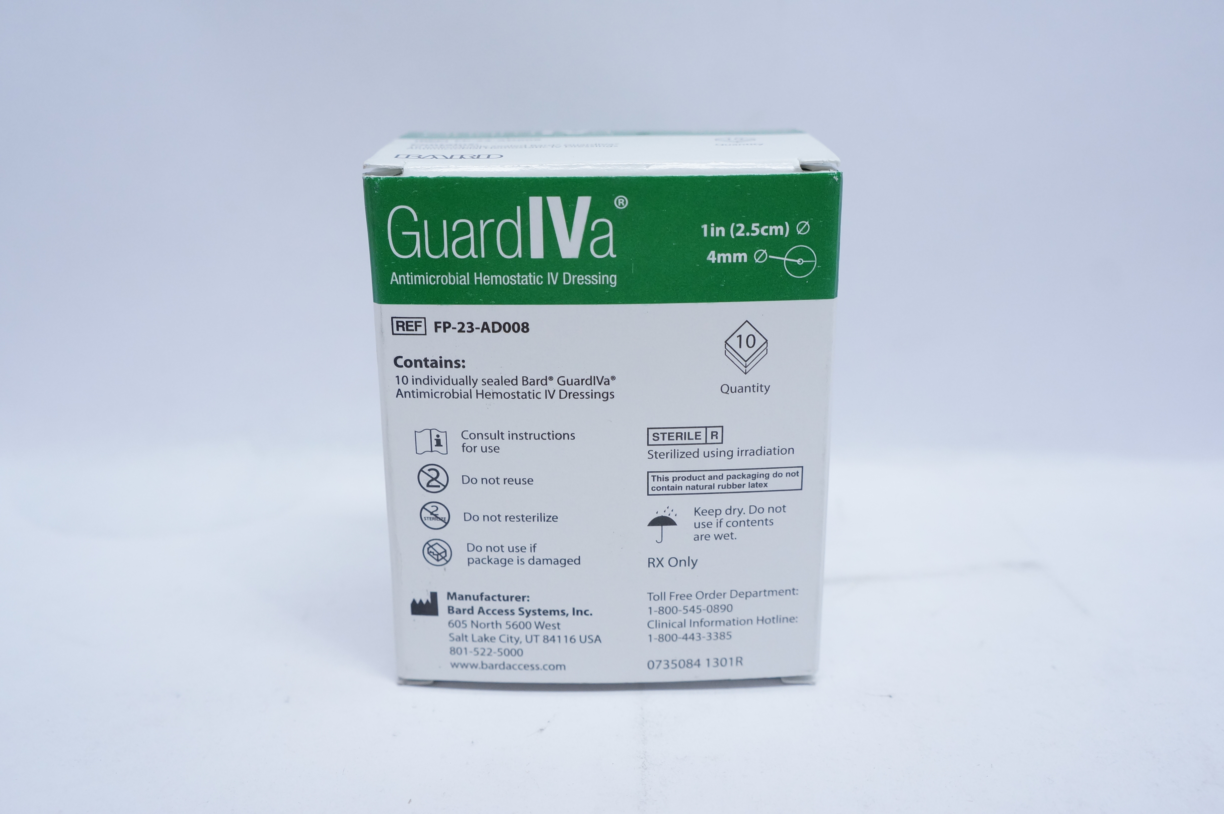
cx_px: 612
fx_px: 1223
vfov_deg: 36.8
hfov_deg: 53.2
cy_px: 407
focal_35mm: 36
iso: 800
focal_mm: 24
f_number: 5.6
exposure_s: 1/80
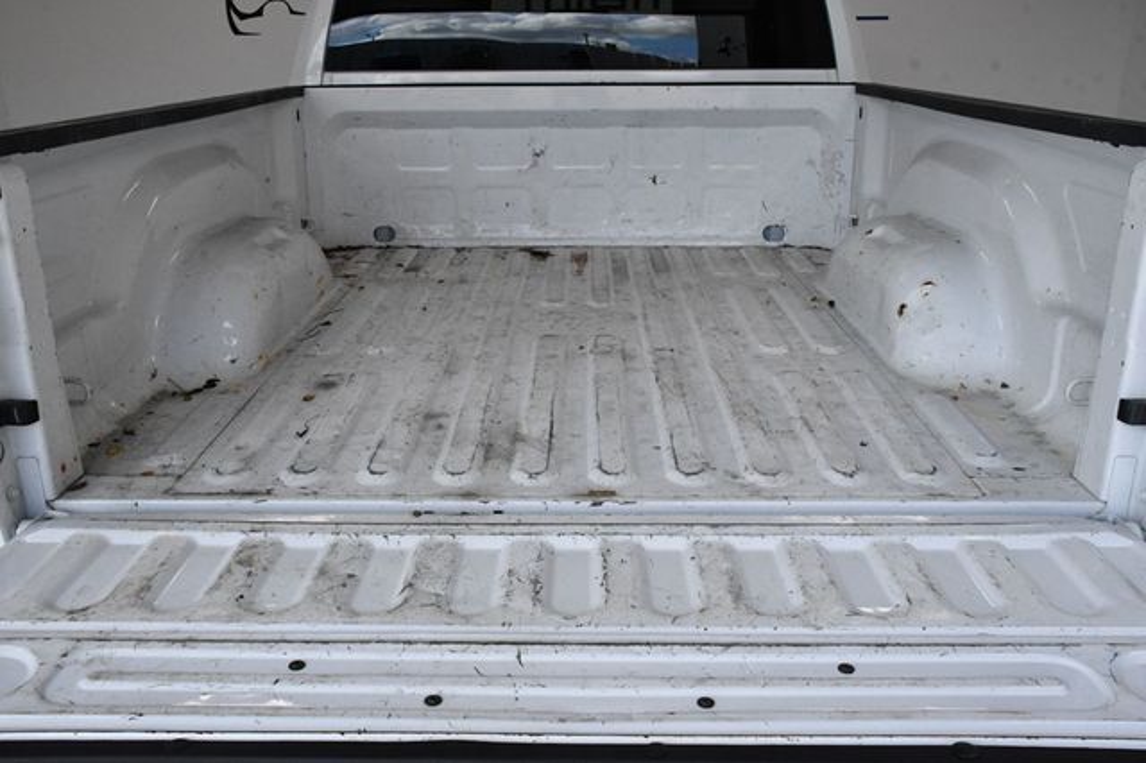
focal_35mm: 34
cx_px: 573
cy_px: 382
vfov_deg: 38.8
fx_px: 1082
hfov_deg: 55.8
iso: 2500
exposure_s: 1/800
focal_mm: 23
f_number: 14
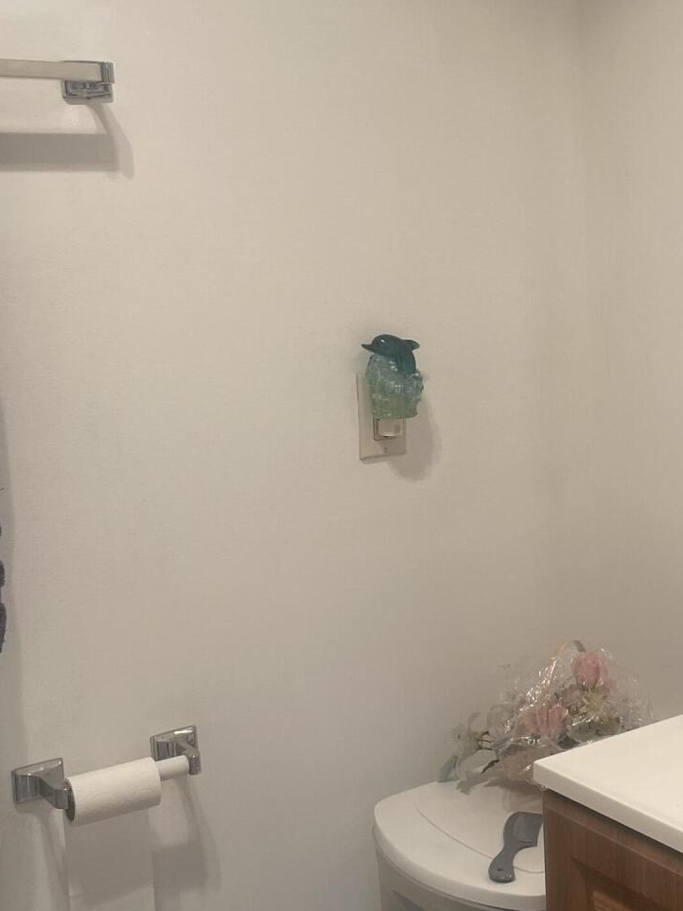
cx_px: 660
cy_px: 385
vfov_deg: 35.5
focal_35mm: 54
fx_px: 1421
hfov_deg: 25.8
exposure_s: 1/120
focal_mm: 4.2
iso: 50
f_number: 1.6
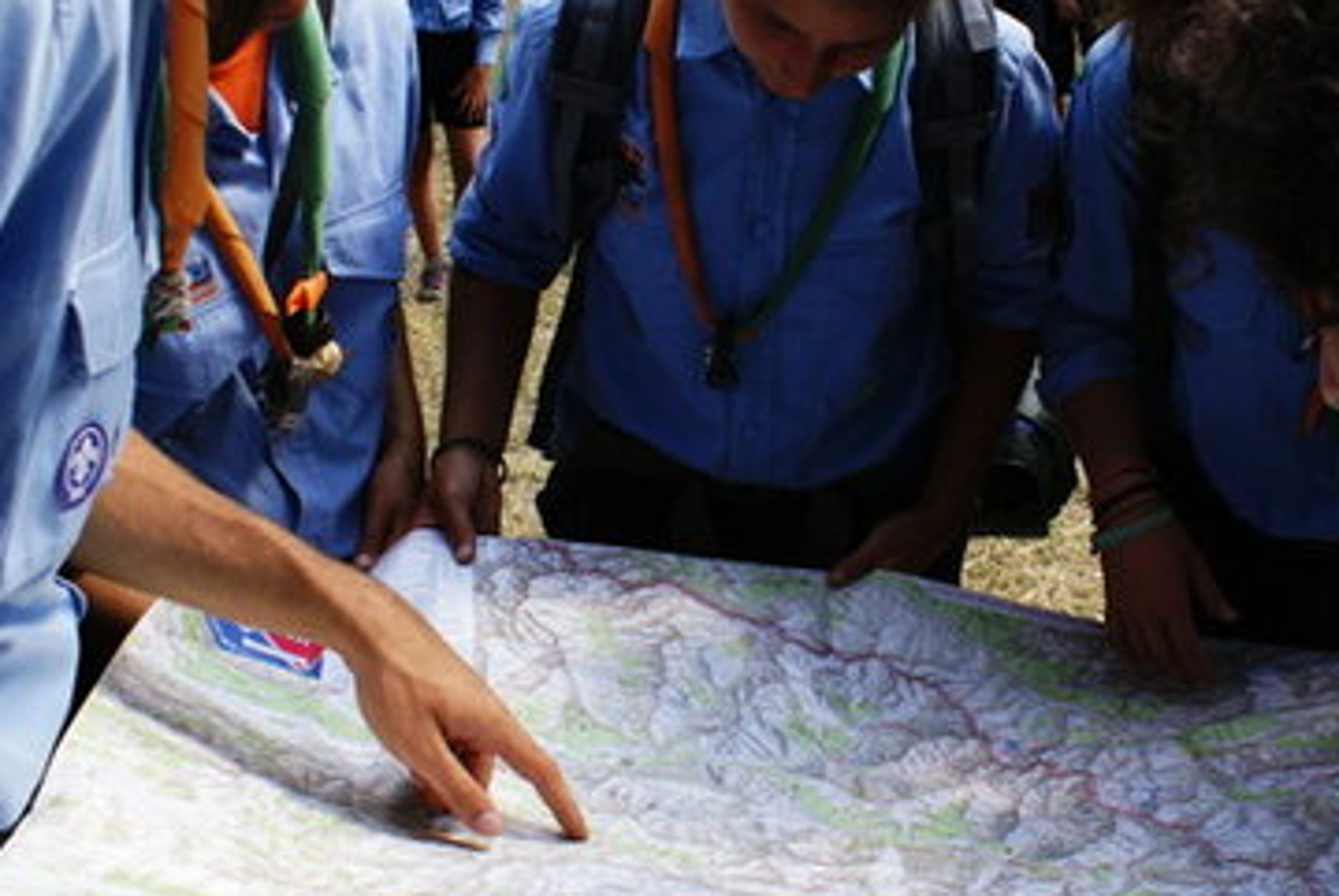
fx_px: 1787
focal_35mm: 48
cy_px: 193
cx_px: 859
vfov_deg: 27.6
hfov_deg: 40.7
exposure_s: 1/60
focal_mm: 18
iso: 100
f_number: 8
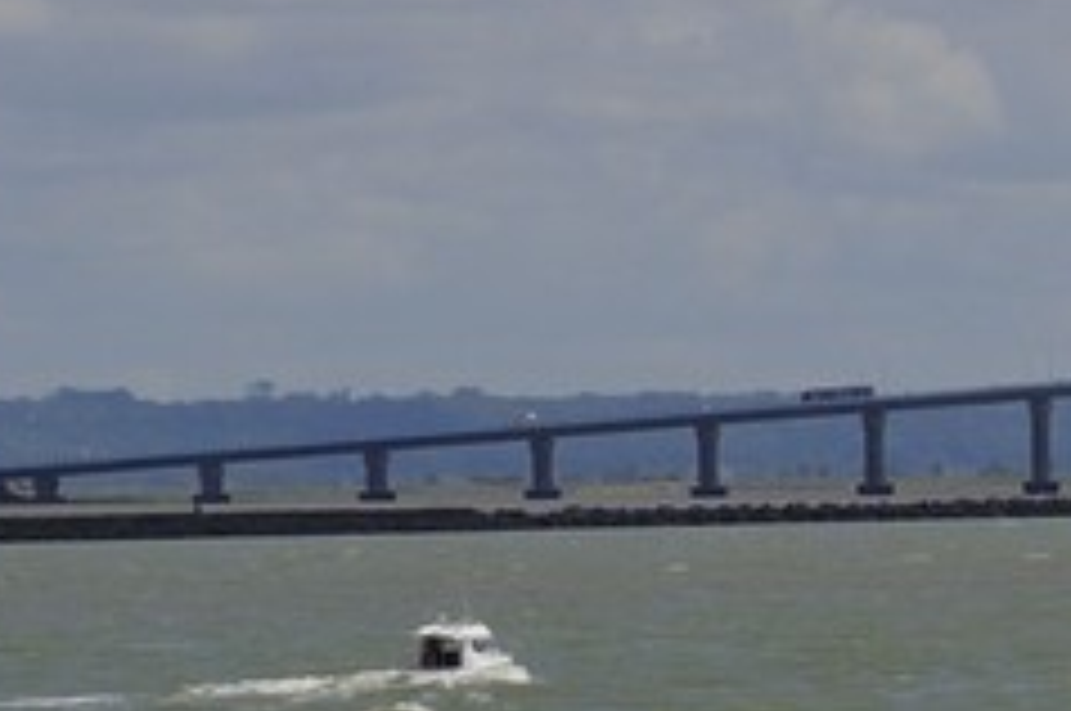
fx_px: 13993
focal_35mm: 471
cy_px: 423
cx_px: 3172
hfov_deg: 4.2
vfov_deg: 2.9
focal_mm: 70
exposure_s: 1/200
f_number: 16
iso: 200
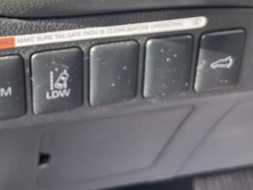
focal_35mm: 66
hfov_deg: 29.2
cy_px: -14
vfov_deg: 21.2
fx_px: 482
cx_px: 82
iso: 50
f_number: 1.6
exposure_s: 1/121
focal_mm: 4.2
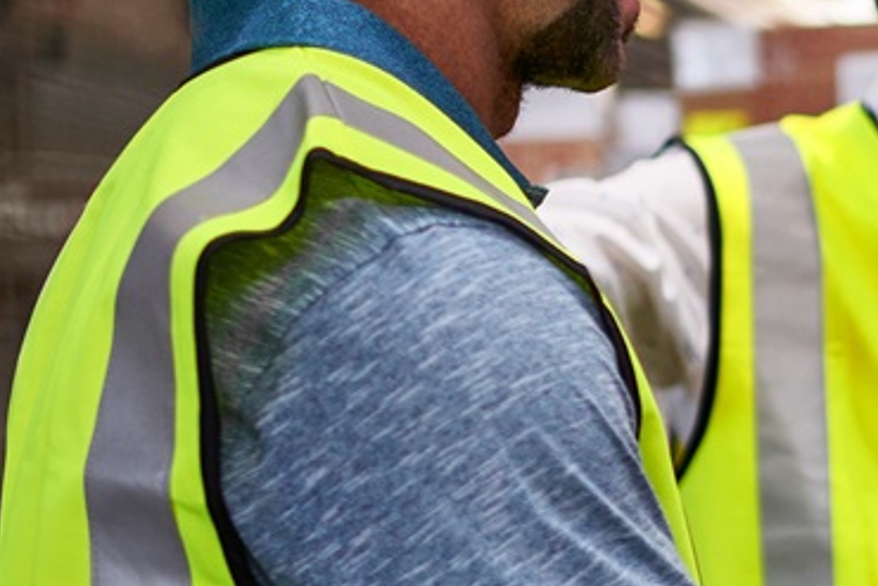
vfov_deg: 11.1
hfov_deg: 15.3
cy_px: 469
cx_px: 1355
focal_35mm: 123
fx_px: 3001
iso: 640
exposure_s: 1/400
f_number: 2
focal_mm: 35
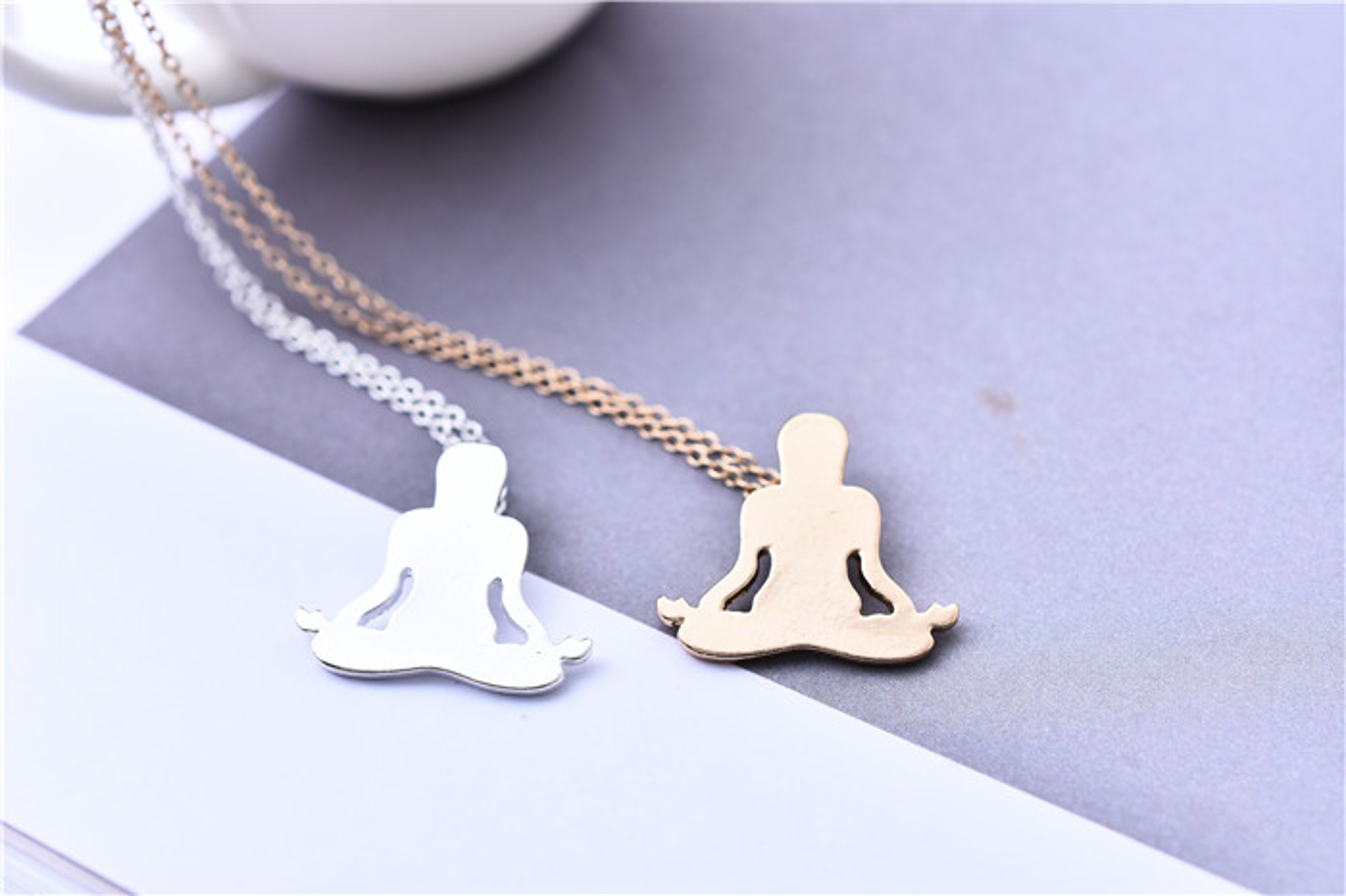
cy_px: 448
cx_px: 673
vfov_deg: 22.6
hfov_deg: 33.4
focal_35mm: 60
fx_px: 2242
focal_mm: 40
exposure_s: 1/160
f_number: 6.3
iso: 125
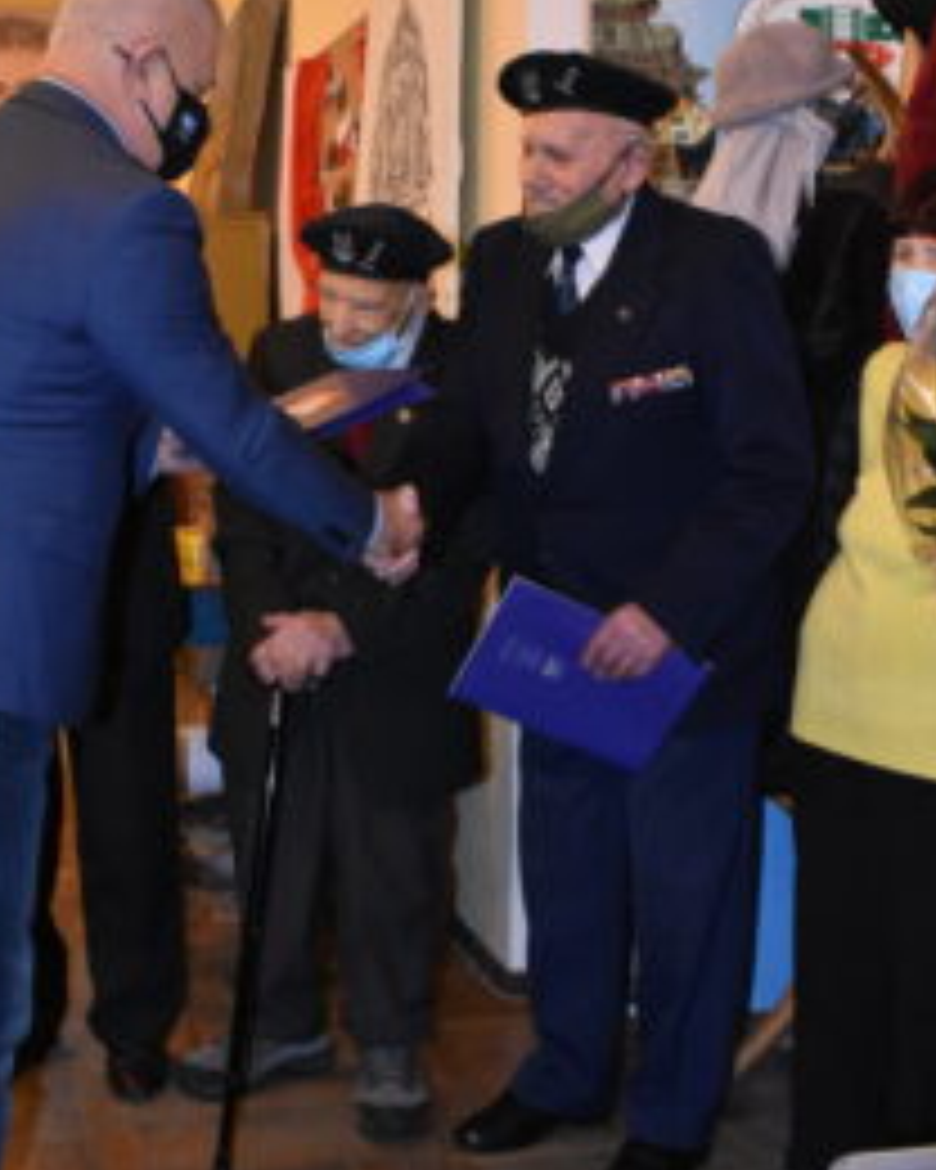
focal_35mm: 48
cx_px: 428
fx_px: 1654
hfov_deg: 31.6
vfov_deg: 38.5
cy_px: 396
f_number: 7.1
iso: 4000
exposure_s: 1/60
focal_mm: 21
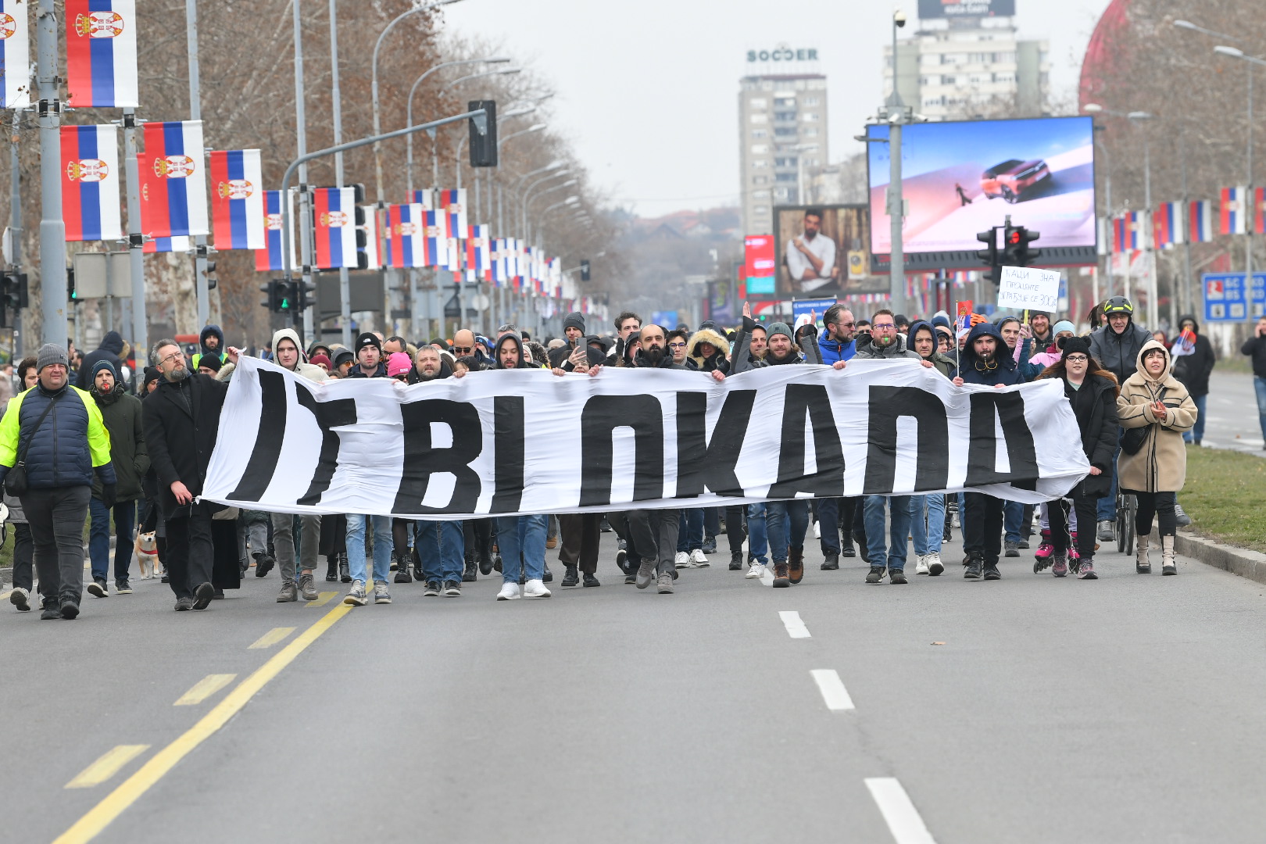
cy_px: 422
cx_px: 633
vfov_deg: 5.6
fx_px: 8685
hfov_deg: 8.3
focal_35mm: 247
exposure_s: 1/1000
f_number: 4.5
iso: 400
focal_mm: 165
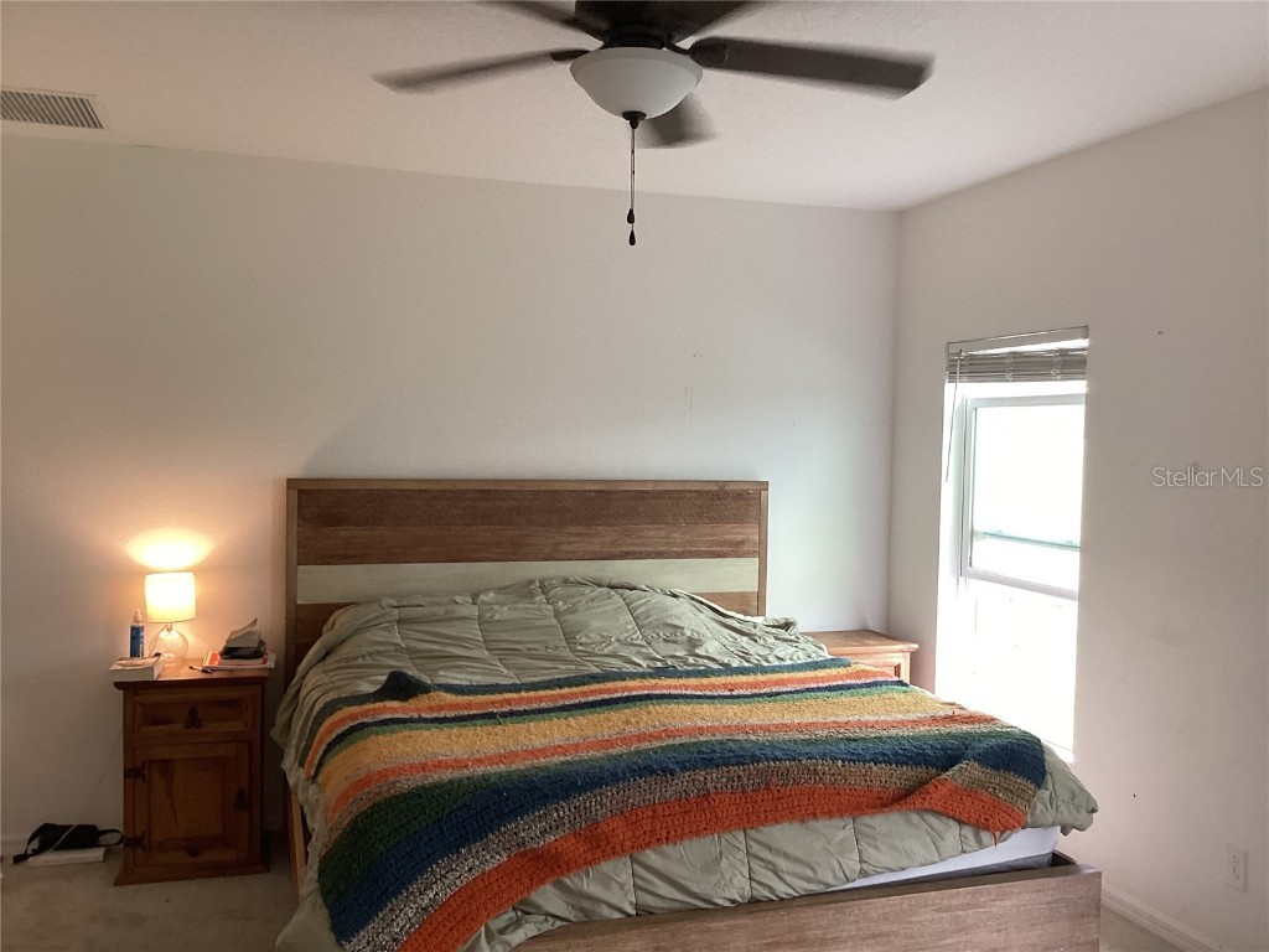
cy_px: 476
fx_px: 1136
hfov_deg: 58.4
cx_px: 634
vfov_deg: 45.4
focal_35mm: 31
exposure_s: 1/60
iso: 125
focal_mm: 3.3
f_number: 2.4
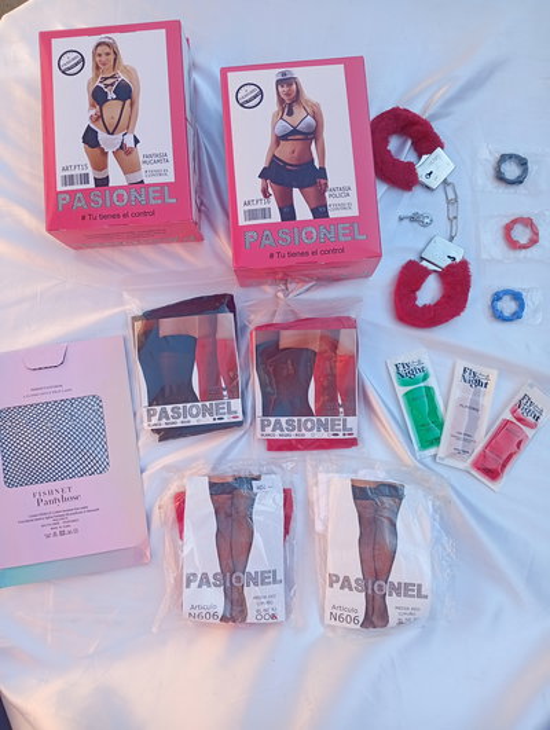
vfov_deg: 65.2
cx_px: 275
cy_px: 365
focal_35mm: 27
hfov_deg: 51.5
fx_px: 570
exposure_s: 1/175
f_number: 1.8
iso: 50
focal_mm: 3.98
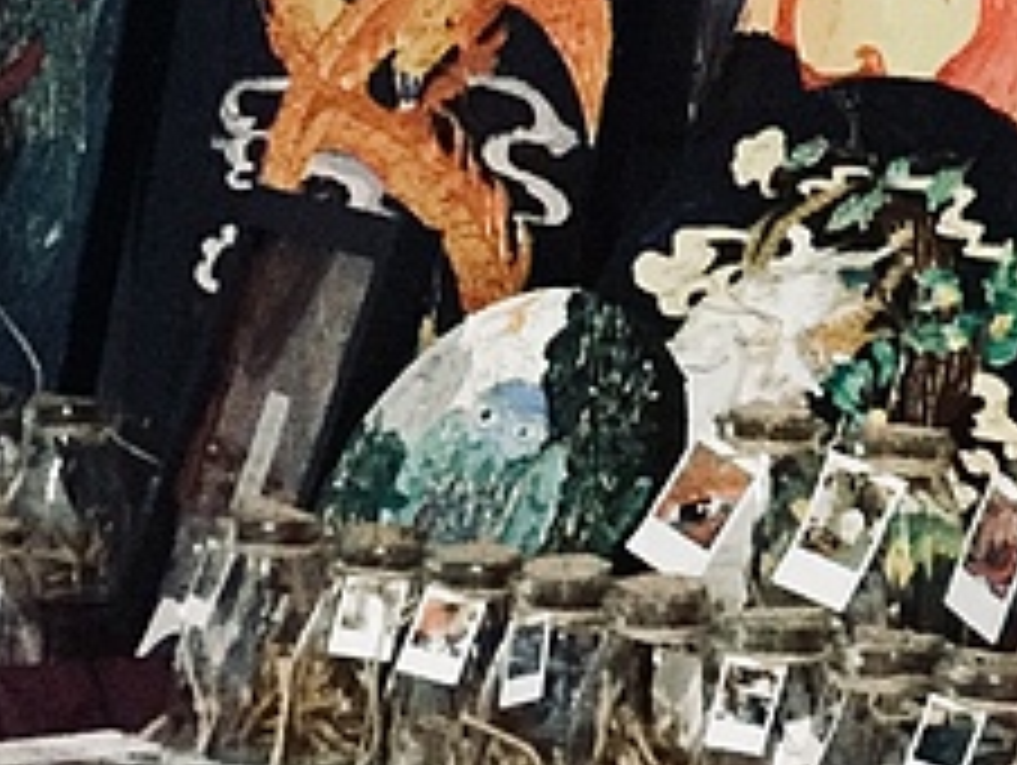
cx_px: 1566
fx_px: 4823
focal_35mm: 164
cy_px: -63
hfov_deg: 11.5
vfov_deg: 9.0
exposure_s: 1/4
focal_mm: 4.15
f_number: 2.2
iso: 160
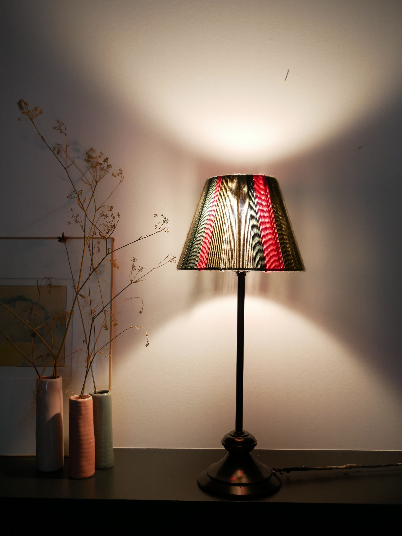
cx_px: 201
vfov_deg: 53.9
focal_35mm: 34
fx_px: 526
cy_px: 268
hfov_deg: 41.8
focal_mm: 17
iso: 1000
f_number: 3.8
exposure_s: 1/60
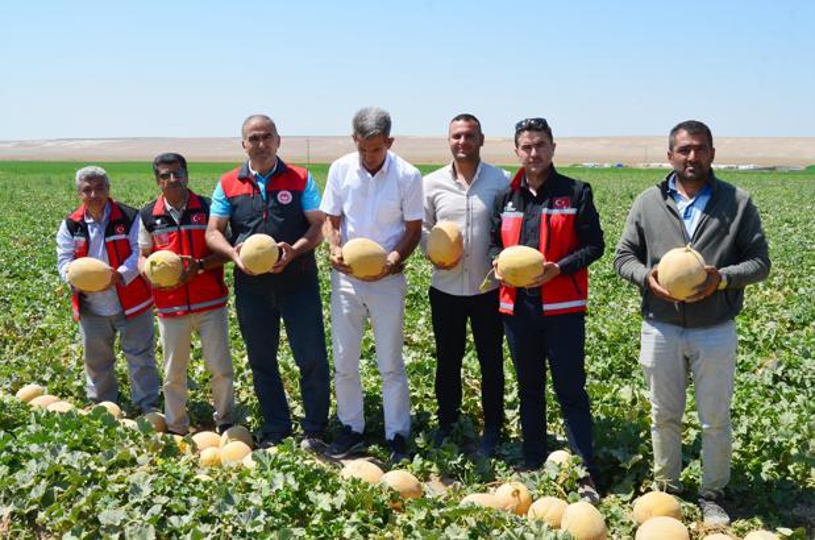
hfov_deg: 49.6
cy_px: 270
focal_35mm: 39
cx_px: 408
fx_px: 881
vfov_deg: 34.1
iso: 200
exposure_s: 1/400
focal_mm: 26
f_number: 11
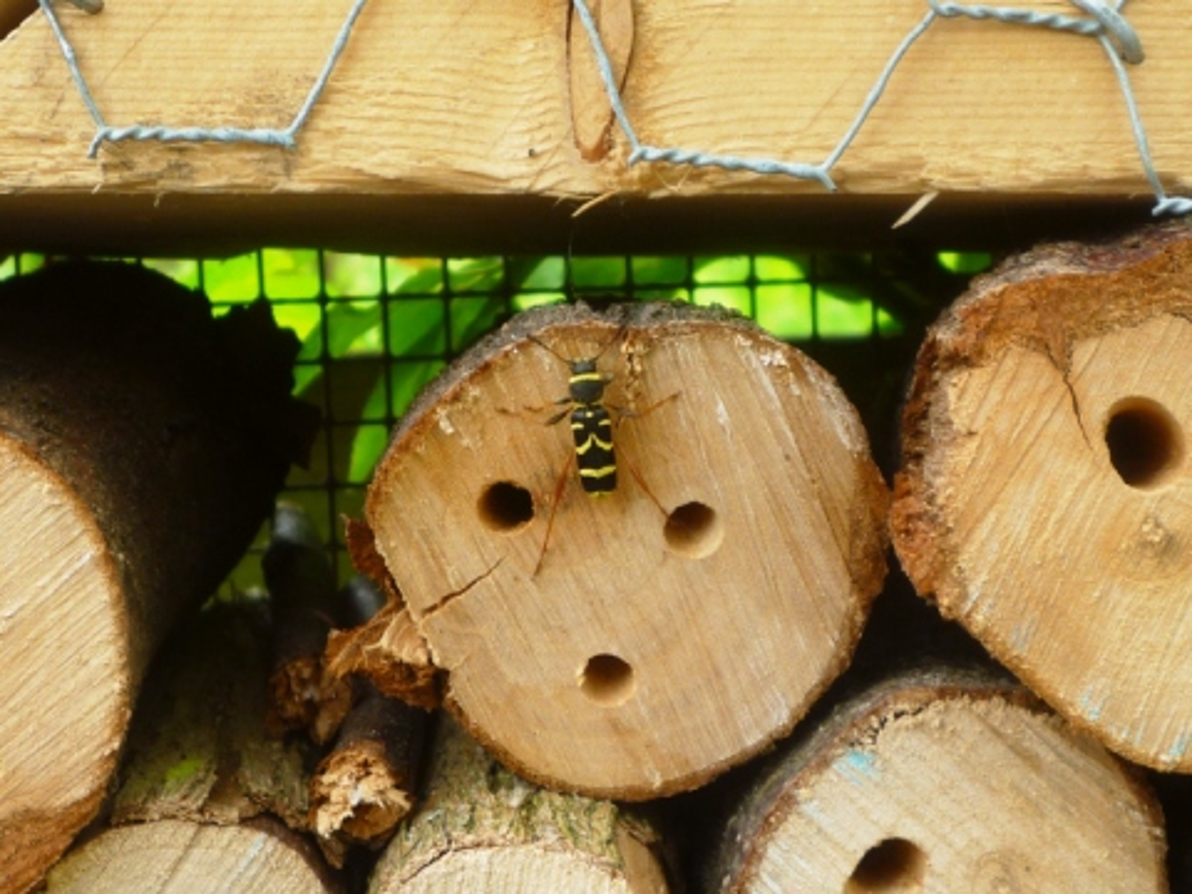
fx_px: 1997
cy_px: 447
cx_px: 596
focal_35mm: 58
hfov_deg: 33.2
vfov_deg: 25.2
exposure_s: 1/80
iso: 80
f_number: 4
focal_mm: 6.5
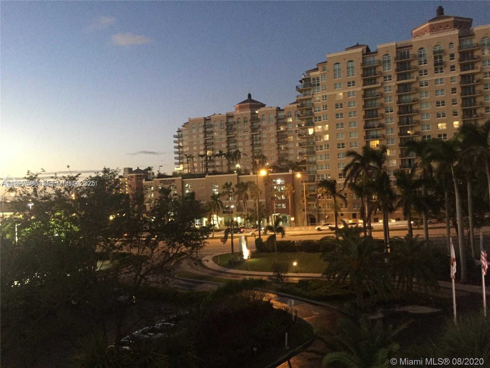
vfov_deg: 48.2
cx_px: 245
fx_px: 411
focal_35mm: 29
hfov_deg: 61.7
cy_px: 184
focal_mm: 4.15
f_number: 2.2
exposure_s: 1/15
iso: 400
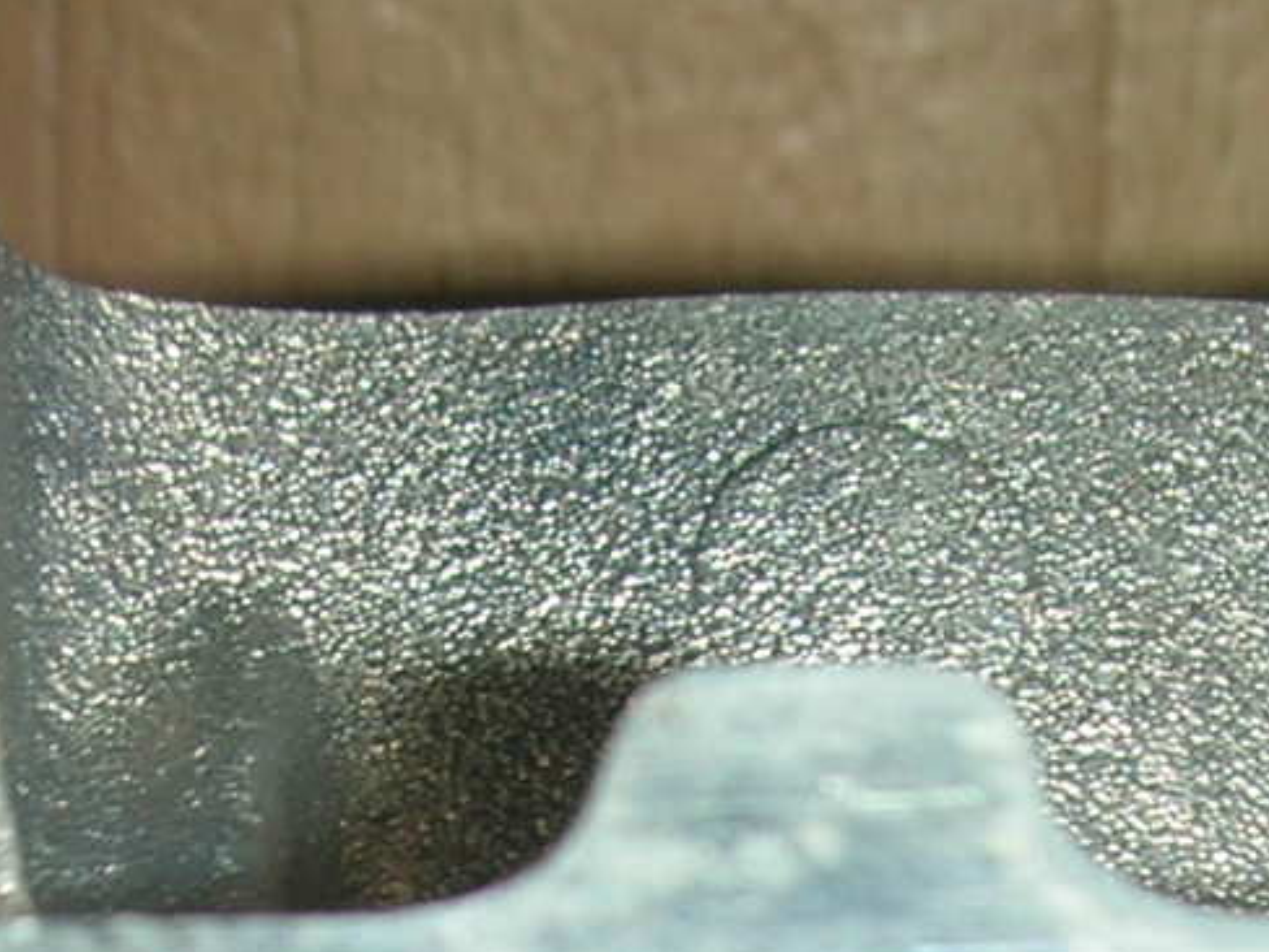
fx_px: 5389
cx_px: 611
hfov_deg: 13.4
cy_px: 1883
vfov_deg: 9.5
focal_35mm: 147
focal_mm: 5.8
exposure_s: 1/60.1
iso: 50
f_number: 3
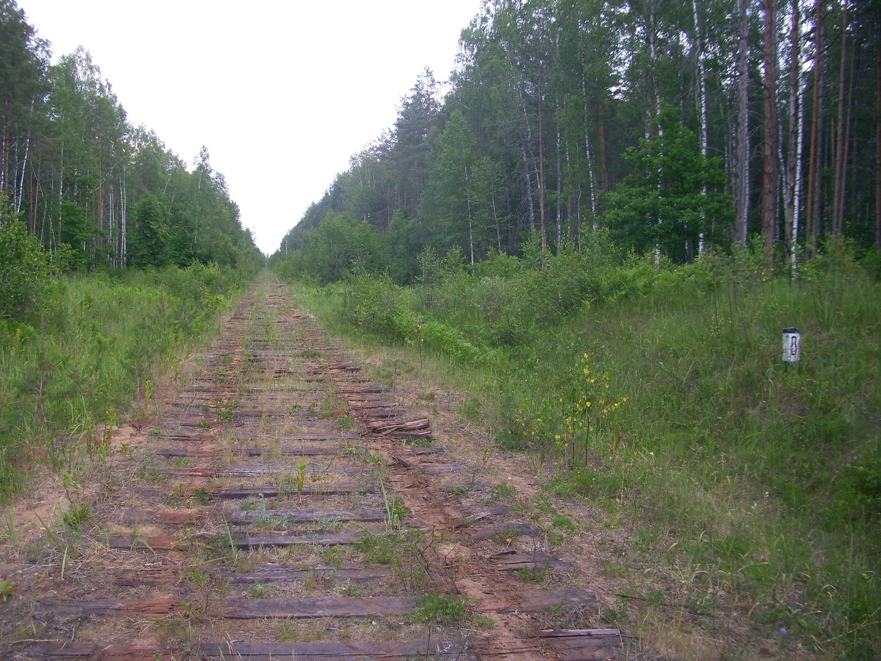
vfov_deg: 41.8
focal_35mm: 34
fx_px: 865
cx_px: 440
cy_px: 330
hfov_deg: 54.0
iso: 80
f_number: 2.9
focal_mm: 5.7
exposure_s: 1/320
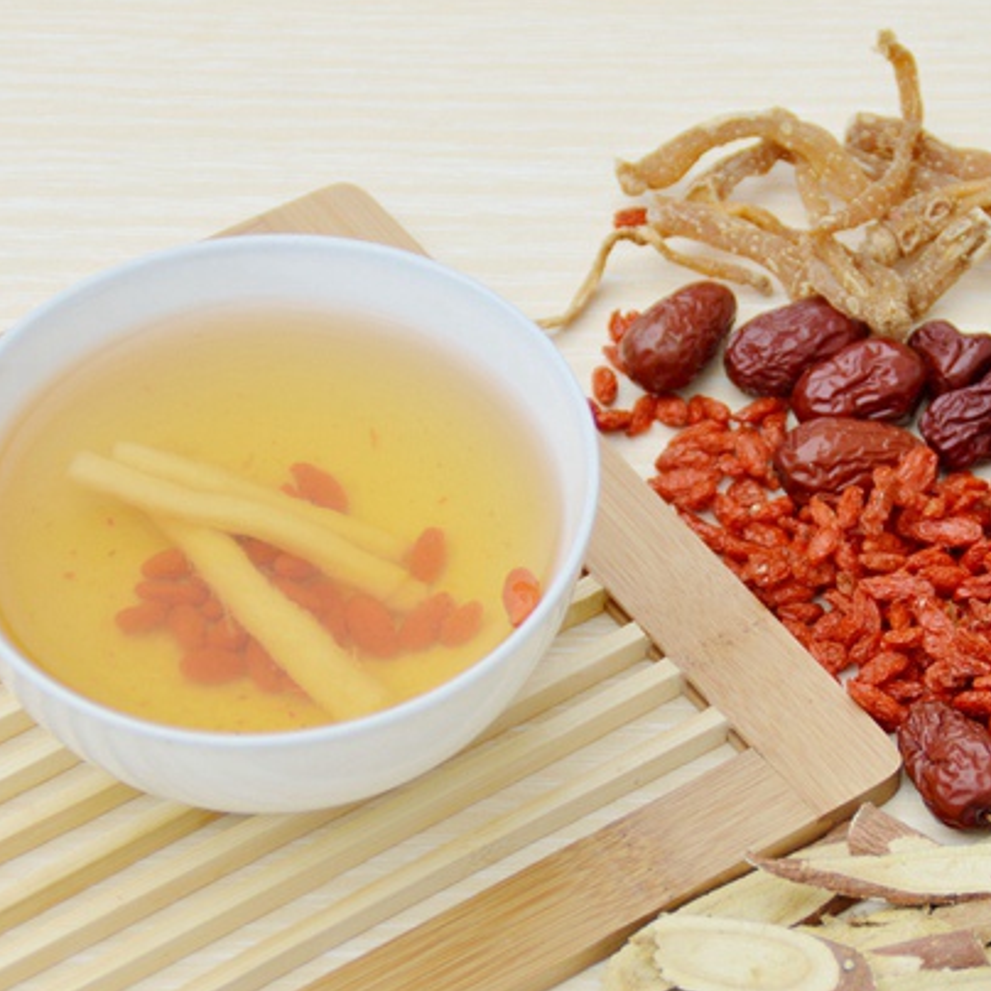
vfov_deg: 8.5
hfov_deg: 8.5
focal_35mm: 206
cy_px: 549
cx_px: 633
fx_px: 6672
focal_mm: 92
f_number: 6.3
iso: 100
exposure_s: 1/500
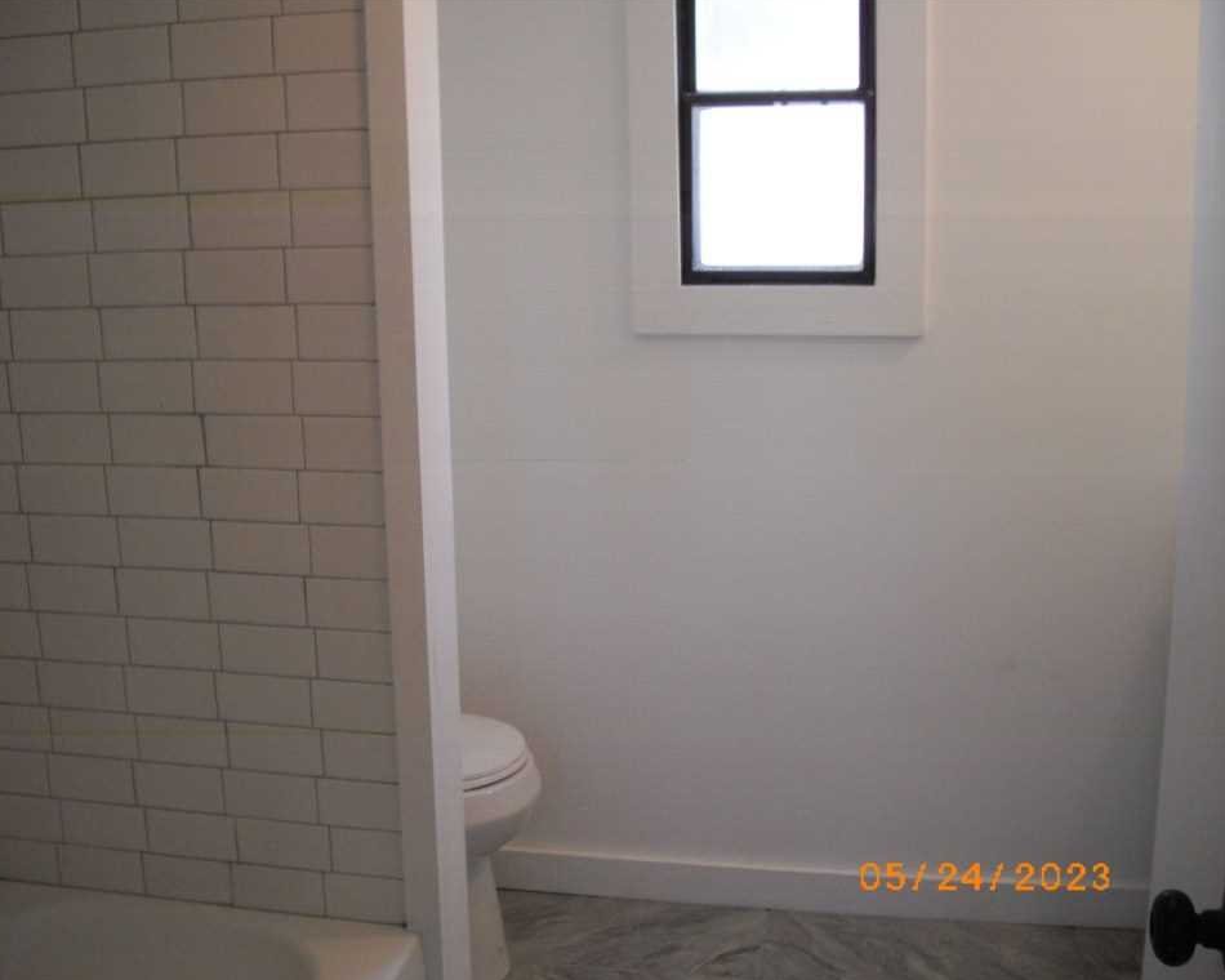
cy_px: 490
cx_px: 588
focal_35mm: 40
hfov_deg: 45.8
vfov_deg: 37.3
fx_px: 1450
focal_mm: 7.9
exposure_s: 1/50
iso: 200
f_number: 2.8
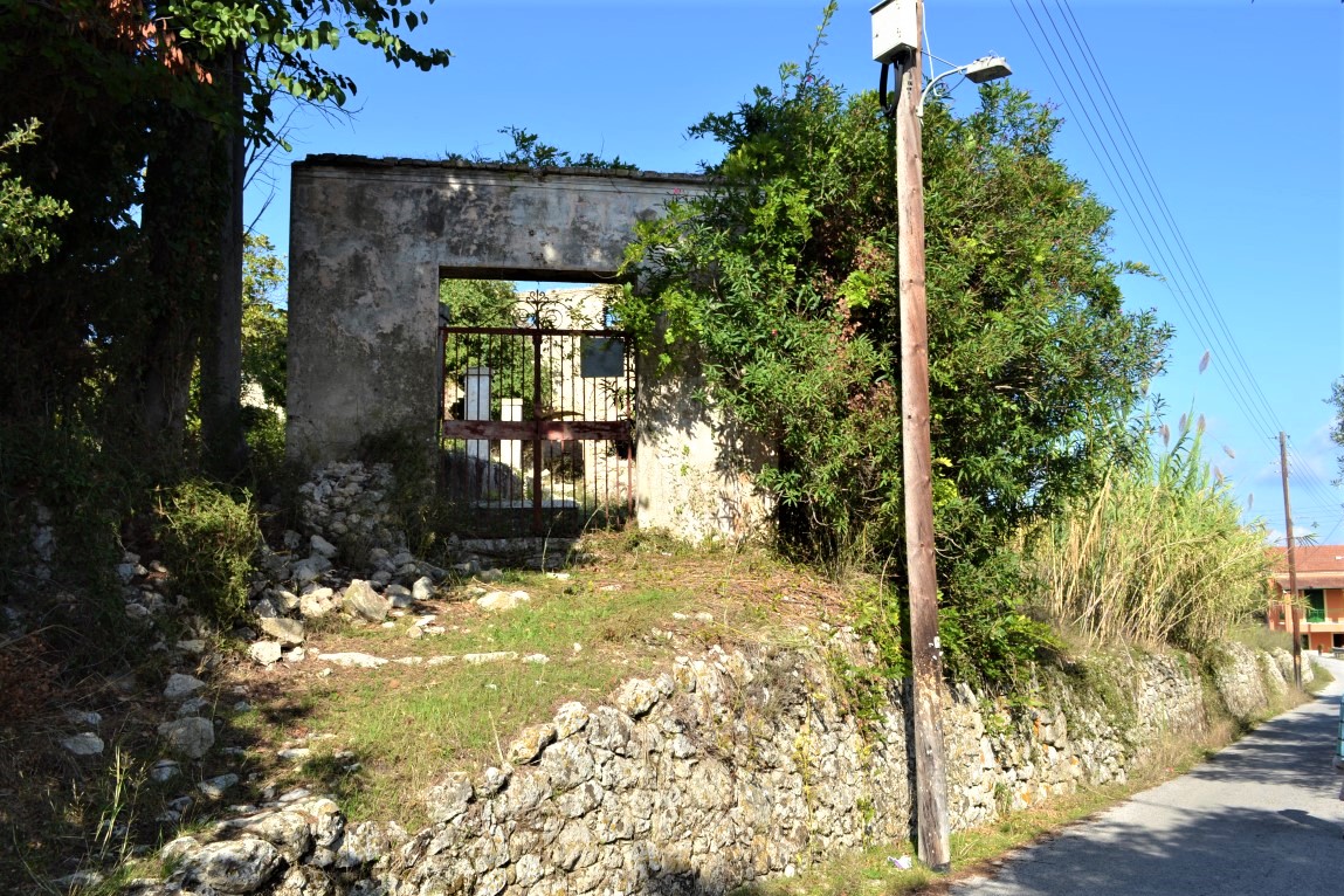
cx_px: 672
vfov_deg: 47.9
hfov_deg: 67.4
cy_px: 448
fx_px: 1008
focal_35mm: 27
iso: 100
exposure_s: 1/200
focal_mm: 18
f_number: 7.1
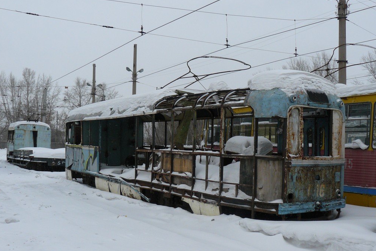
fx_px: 397
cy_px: 123
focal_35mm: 38
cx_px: 187
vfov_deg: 35.1
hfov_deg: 50.7
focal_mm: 6
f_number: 5.6
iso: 100
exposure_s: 1/320
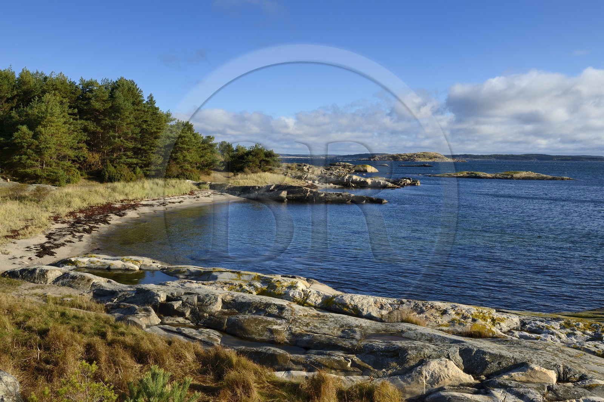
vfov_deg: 42.3
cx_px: 302
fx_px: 520
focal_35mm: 31
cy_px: 201
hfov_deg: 60.3
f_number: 13
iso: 200
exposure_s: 1/250
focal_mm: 31
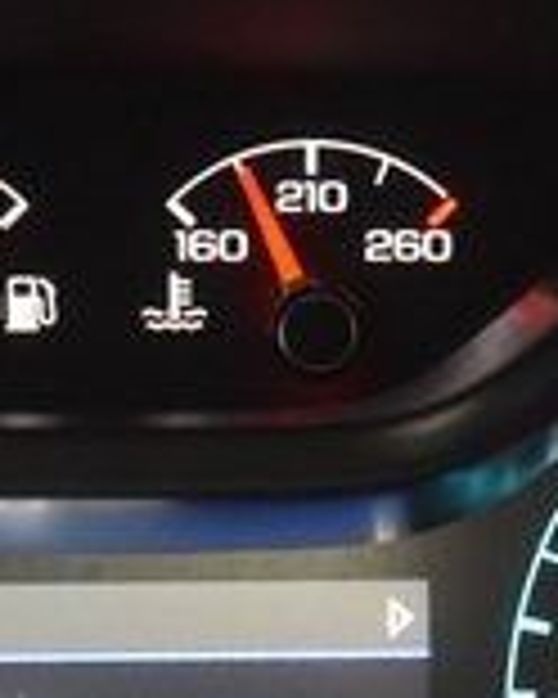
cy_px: 655
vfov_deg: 8.7
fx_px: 4562
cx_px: 54
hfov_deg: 7.0
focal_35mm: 221
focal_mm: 38
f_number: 4.2
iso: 3200
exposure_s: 1/30
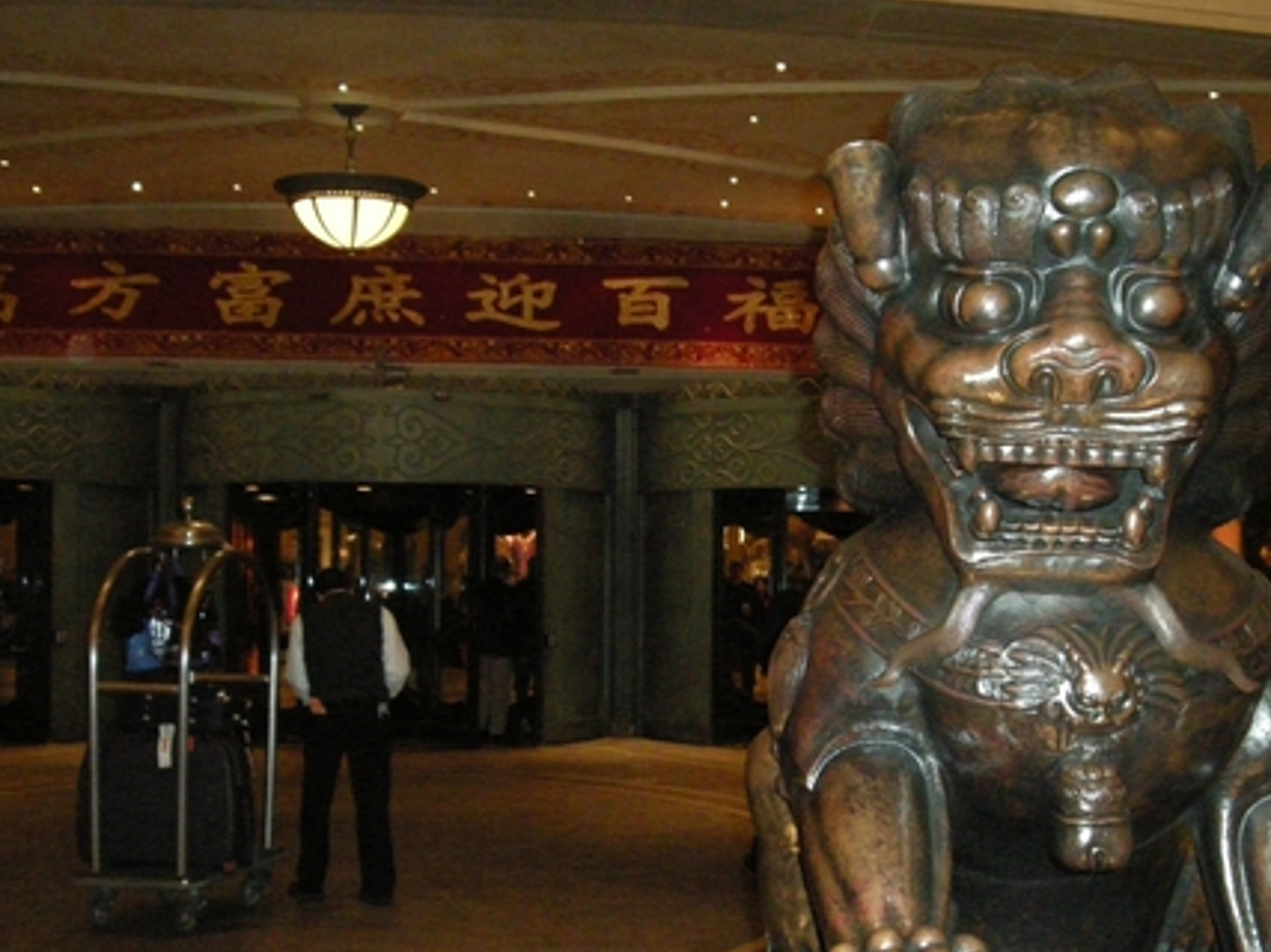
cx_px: 705
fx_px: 1909
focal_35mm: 52
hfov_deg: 36.8
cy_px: 625
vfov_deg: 27.9
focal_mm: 7.9
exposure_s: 1/60
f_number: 2.8
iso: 1000
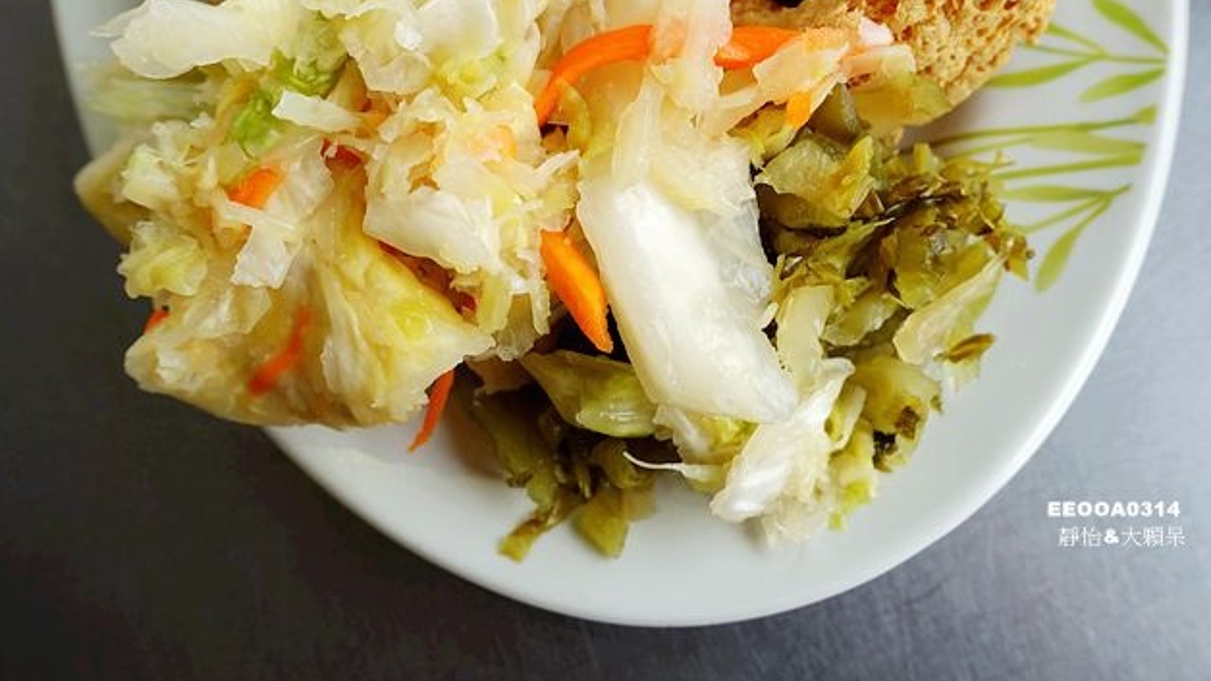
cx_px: 604
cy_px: 273
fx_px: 835
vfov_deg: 44.1
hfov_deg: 71.9
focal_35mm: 26
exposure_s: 1/200
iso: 125
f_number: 4
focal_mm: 8.8
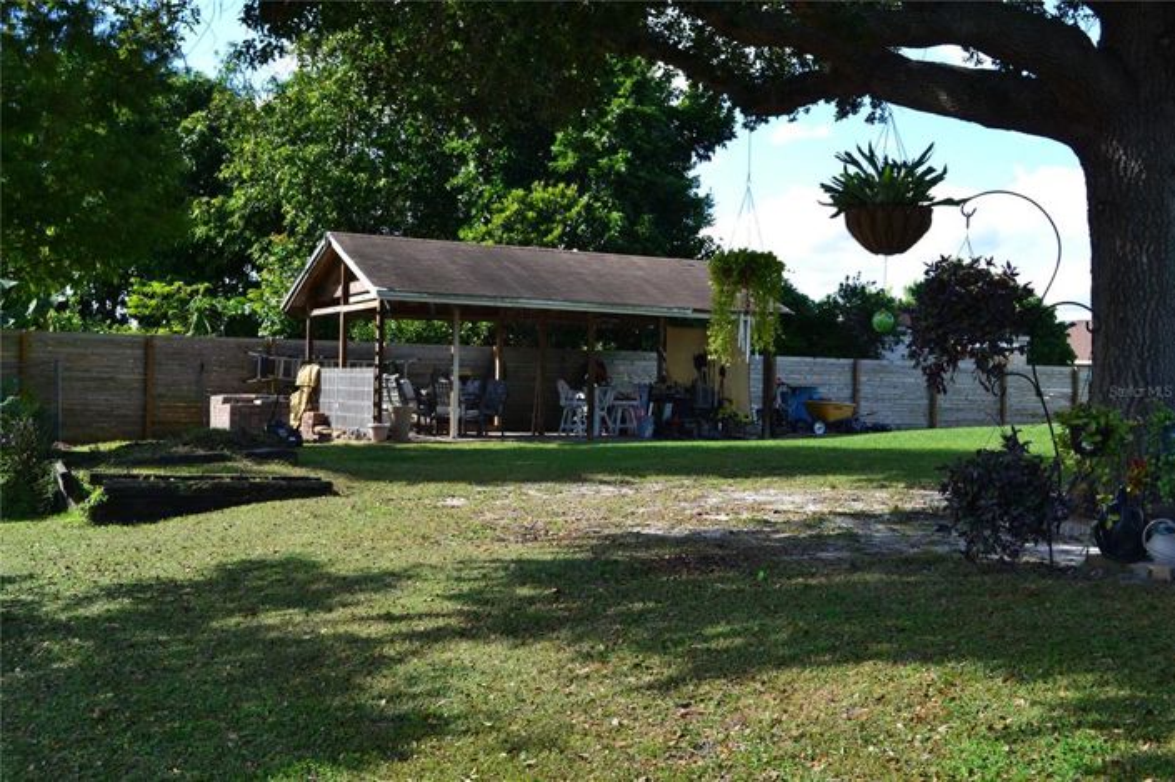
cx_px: 588
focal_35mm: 42
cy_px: 391
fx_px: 1370
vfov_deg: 31.8
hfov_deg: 46.4
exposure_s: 1/250
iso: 400
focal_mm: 28
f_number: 10
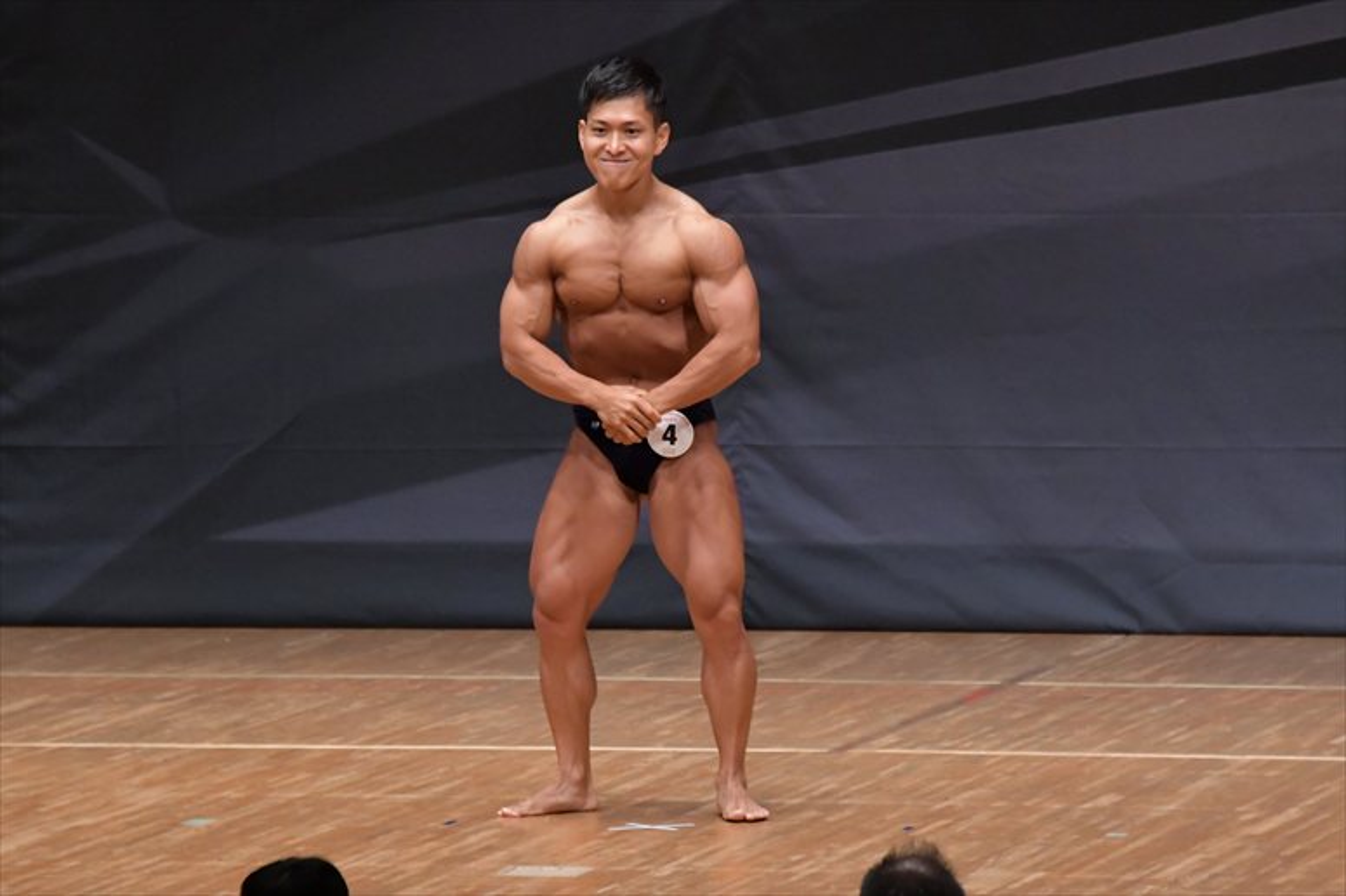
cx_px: 673
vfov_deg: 4.6
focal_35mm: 300
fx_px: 11211
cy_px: 448
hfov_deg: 6.9
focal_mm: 200
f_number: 5.6
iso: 6400
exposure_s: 1/400
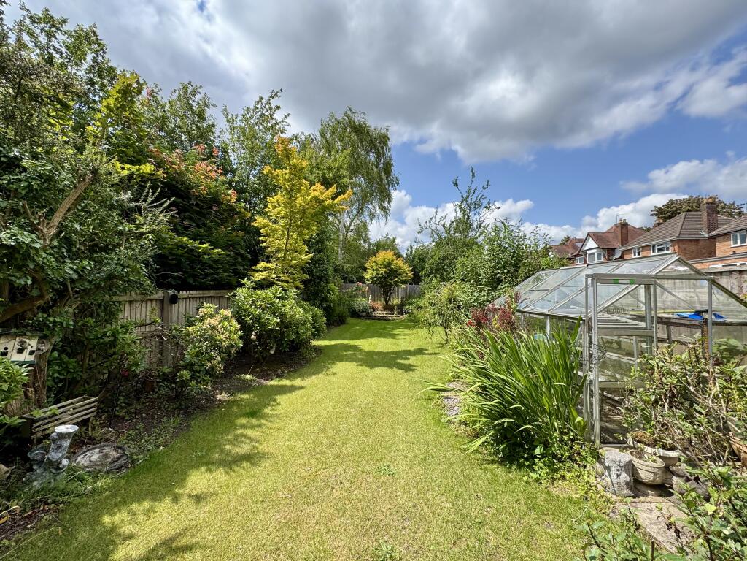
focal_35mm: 14
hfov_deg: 102.1
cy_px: 280
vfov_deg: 85.7
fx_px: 302
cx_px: 374
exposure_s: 1/1078
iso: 40
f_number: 2.2
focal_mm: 2.22
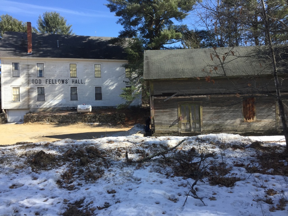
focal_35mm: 29
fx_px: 241
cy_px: 108
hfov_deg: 61.6
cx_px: 144
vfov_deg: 48.2
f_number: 2.2
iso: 32
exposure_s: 1/791
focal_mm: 4.15
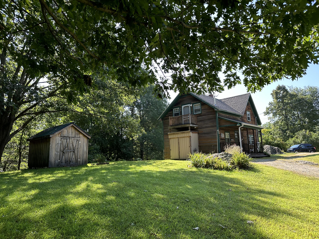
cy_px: 120
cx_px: 160
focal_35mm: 24
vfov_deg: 56.8
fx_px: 221
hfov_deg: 71.6
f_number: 1.78
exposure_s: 1/642
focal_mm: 6.86
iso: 80
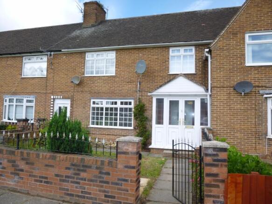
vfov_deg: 54.9
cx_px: 136
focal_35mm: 25
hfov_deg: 69.4
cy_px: 102
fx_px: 196
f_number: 3.1
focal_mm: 4.5
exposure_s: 1/500
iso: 100
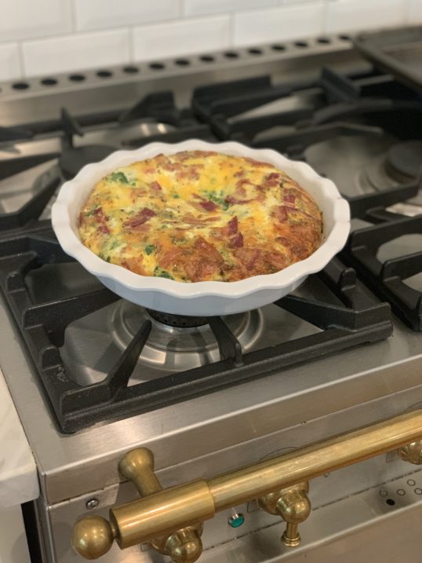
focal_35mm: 52
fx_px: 845
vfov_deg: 36.8
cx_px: 211
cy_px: 282
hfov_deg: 28.0
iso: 400
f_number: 2.4
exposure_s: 1/60
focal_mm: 6
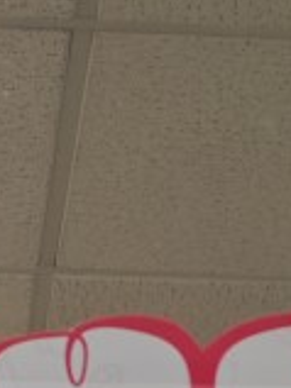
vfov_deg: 9.8
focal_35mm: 148
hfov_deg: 9.9
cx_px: -32
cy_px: 1203
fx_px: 1661
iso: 50
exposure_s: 1/199
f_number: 1.6
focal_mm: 6.55
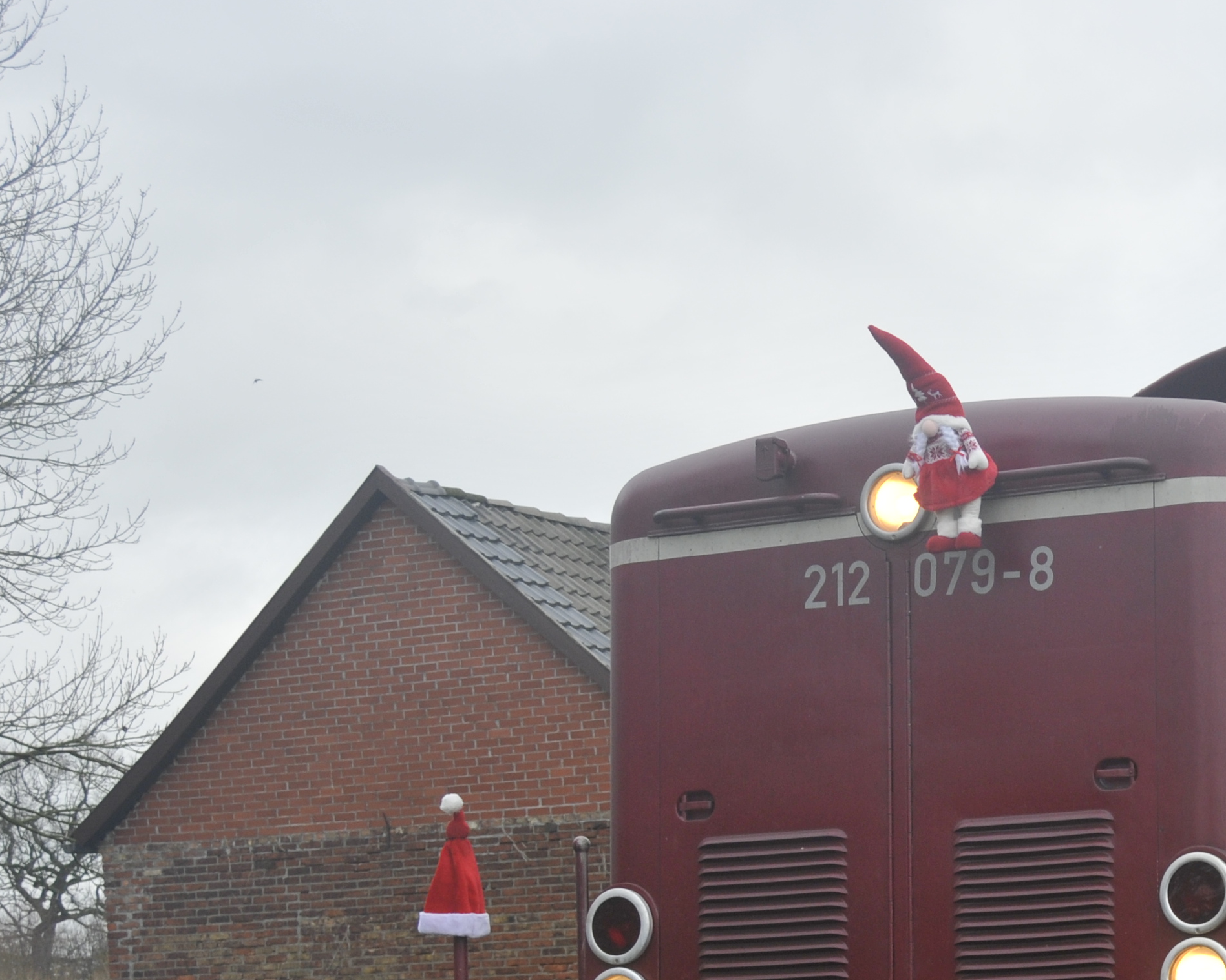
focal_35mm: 89
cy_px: 916
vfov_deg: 17.0
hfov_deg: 20.5
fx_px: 3230
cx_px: 1359
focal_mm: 28
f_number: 5.6
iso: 200
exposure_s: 1/125
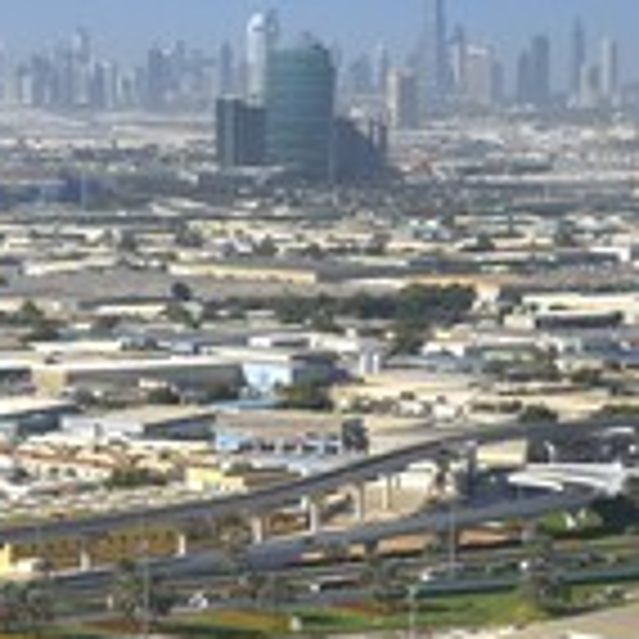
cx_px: 374
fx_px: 3676
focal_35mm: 176
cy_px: 410
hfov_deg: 9.9
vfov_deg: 9.9
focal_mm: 70
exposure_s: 1/1000
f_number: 6.3
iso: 200
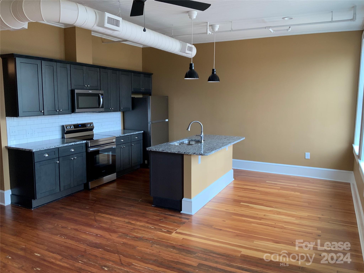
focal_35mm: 29
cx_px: 182
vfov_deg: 48.2
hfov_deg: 61.7
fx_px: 305
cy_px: 136
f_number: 1.8
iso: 64
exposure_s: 1/60
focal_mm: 3
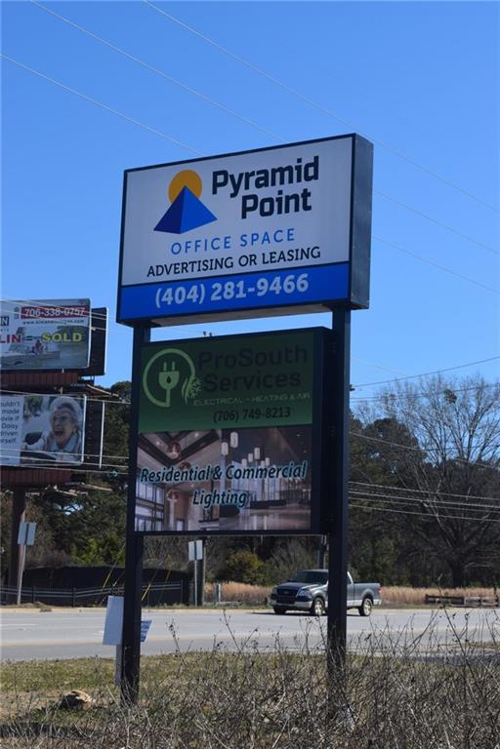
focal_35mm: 72
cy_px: 374
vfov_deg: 28.1
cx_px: 250
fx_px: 1500
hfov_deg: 18.9
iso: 200
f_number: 10
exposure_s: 1/400
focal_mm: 48
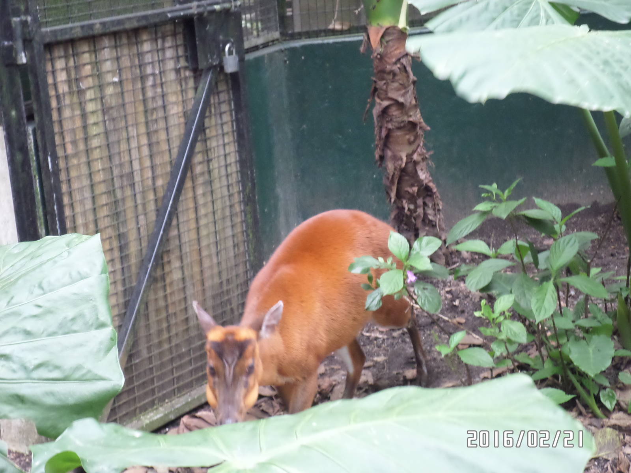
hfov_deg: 24.1
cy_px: 236
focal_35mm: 81
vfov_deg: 18.2
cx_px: 316
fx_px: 1477
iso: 400
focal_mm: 14.6
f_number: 4.7
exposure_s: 1/45
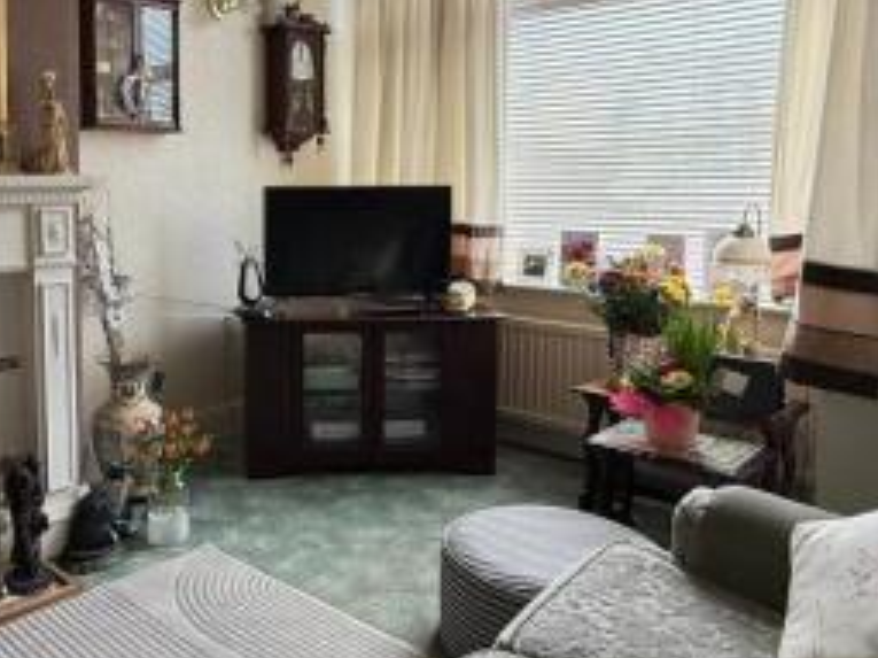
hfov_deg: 54.5
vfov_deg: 43.8
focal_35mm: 32
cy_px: 250
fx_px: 811
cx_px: 232
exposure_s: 1/99
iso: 125
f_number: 2.2
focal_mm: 2.22
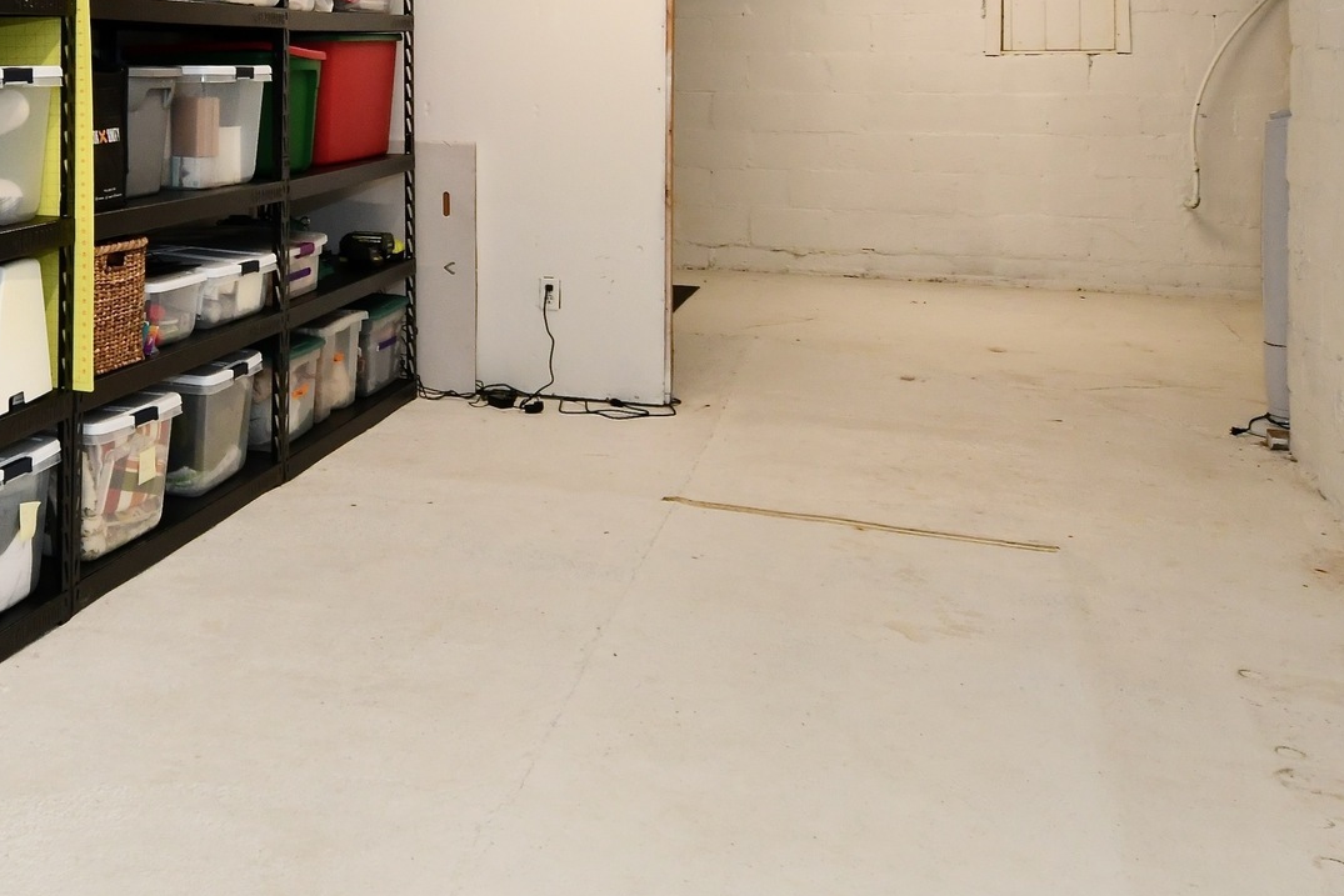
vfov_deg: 31.9
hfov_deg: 45.6
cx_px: 240
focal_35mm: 40
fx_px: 1493
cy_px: 100
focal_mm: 14
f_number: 6.3
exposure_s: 1/80
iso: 640
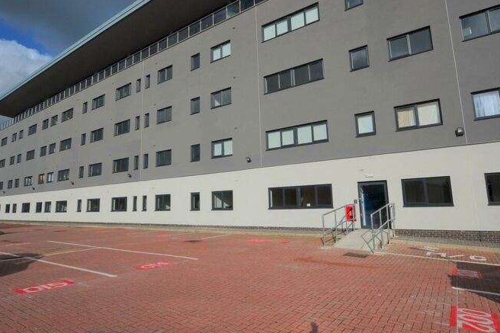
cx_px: 257
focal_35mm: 16
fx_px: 222
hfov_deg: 96.7
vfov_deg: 73.7
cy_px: 157
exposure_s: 1/500
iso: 220
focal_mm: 10
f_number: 11
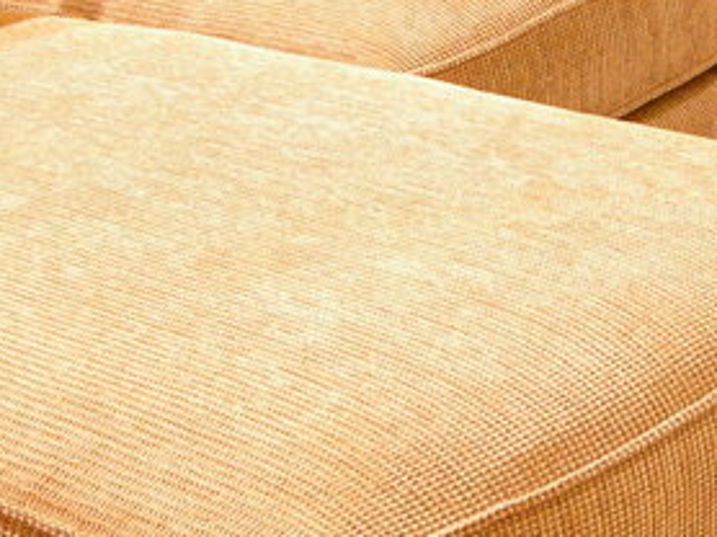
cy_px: 139
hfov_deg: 13.6
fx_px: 2980
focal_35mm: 144
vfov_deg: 10.3
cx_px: 619
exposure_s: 1
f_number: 4.5
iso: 200
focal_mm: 8.5
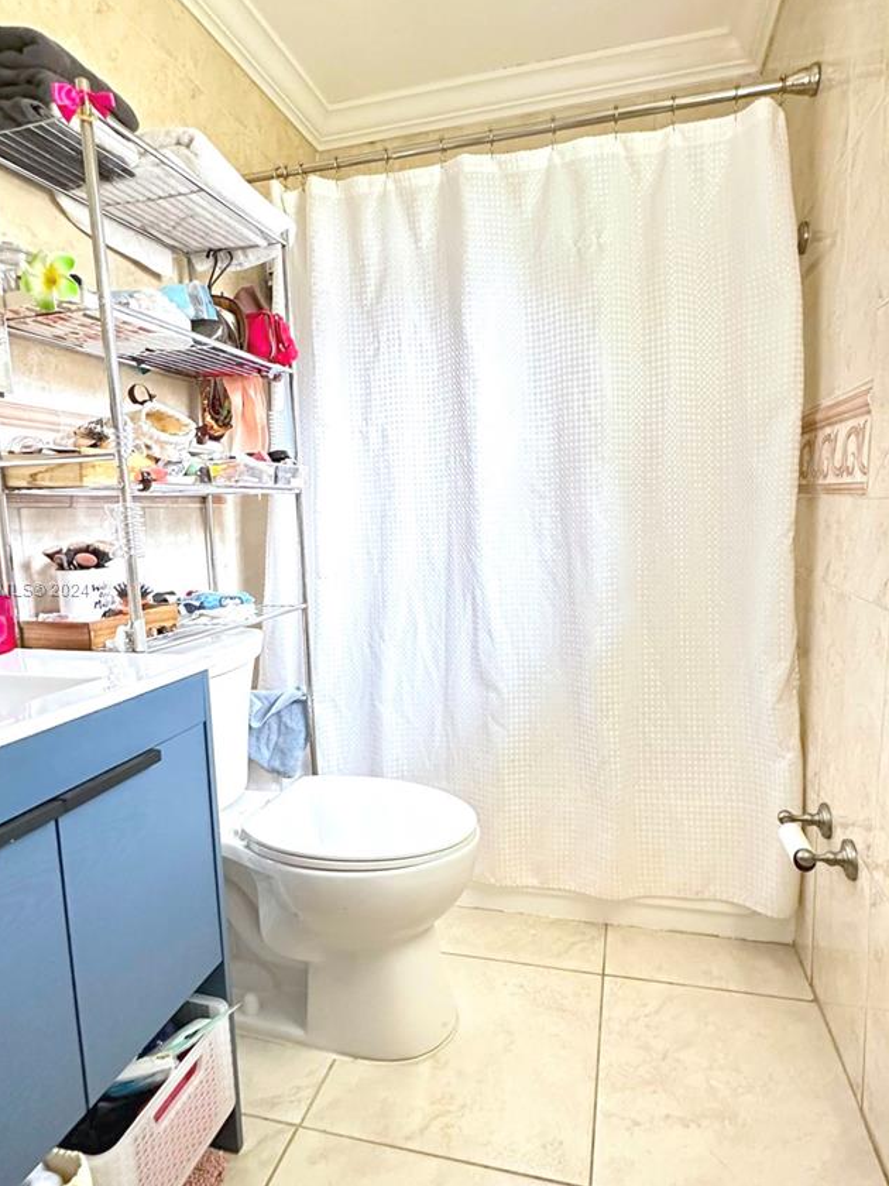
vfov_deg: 81.7
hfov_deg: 65.9
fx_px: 685
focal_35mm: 20
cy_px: 590
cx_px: 464
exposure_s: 1/60
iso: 800
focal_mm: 2.22
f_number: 2.2
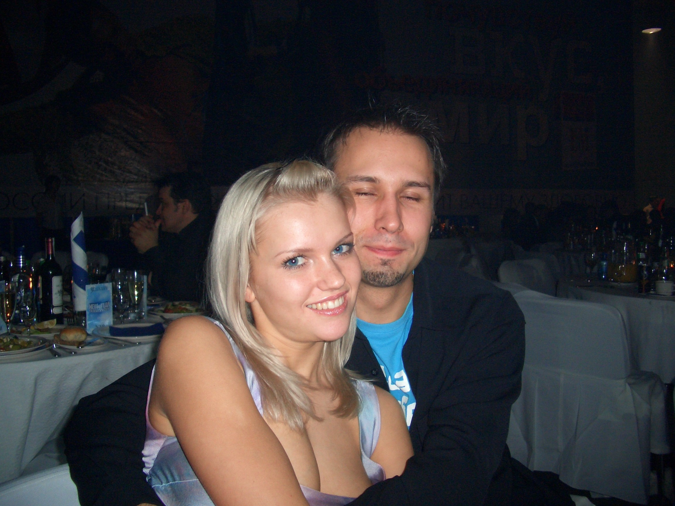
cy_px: 253
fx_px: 682
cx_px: 338
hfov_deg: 52.6
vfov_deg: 40.7
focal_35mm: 35
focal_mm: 5.8
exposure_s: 1/60
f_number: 2.6
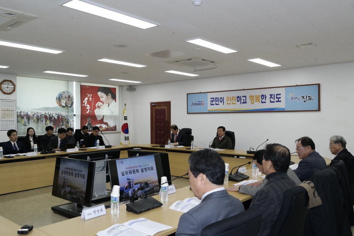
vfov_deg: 43.6
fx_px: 295
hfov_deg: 61.9
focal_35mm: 30
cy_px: 118
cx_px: 177
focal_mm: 20
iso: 800
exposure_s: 1/125
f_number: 5
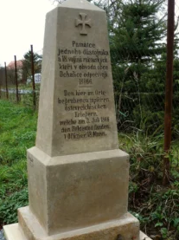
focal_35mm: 42
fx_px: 290
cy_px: 137
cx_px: 81
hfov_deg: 34.3
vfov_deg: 44.7
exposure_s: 1/60
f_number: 3.6
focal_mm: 5.9
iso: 100
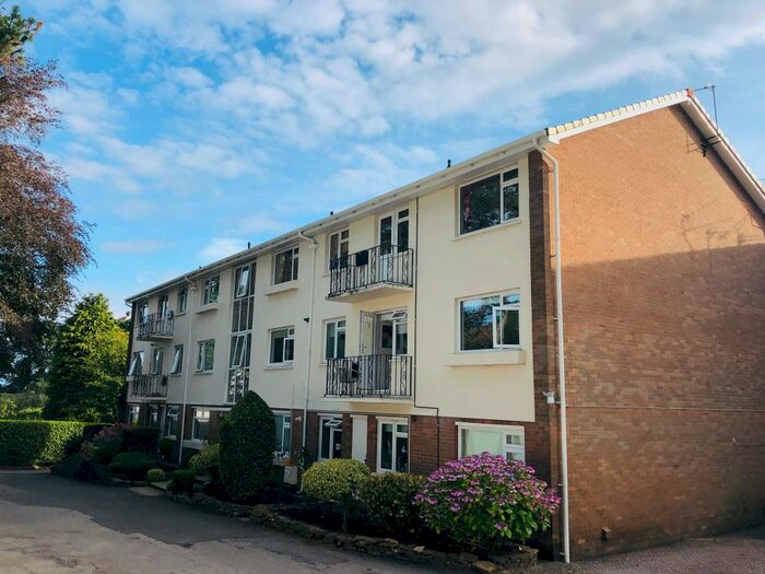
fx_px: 619
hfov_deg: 63.4
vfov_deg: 49.7
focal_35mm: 28
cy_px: 287
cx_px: 382
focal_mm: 4
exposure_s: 1/1230
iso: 20
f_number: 1.8
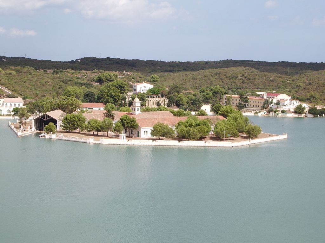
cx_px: 162
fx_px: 695
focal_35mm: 74
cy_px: 122
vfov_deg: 19.9
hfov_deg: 26.3
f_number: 6.2
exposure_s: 1/250
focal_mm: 12.2
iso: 50
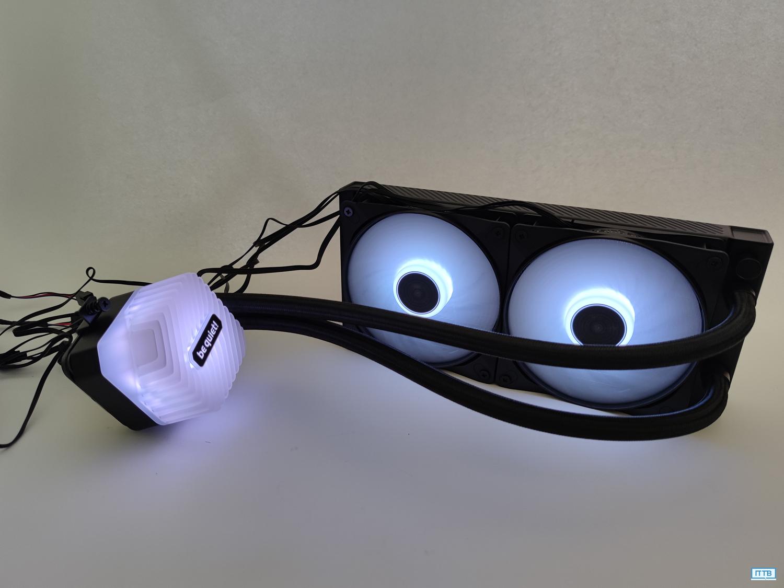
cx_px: 392
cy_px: 294
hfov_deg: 69.4
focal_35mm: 25
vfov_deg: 54.9
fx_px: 566
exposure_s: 1/100
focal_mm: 6.78
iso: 87
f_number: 1.85
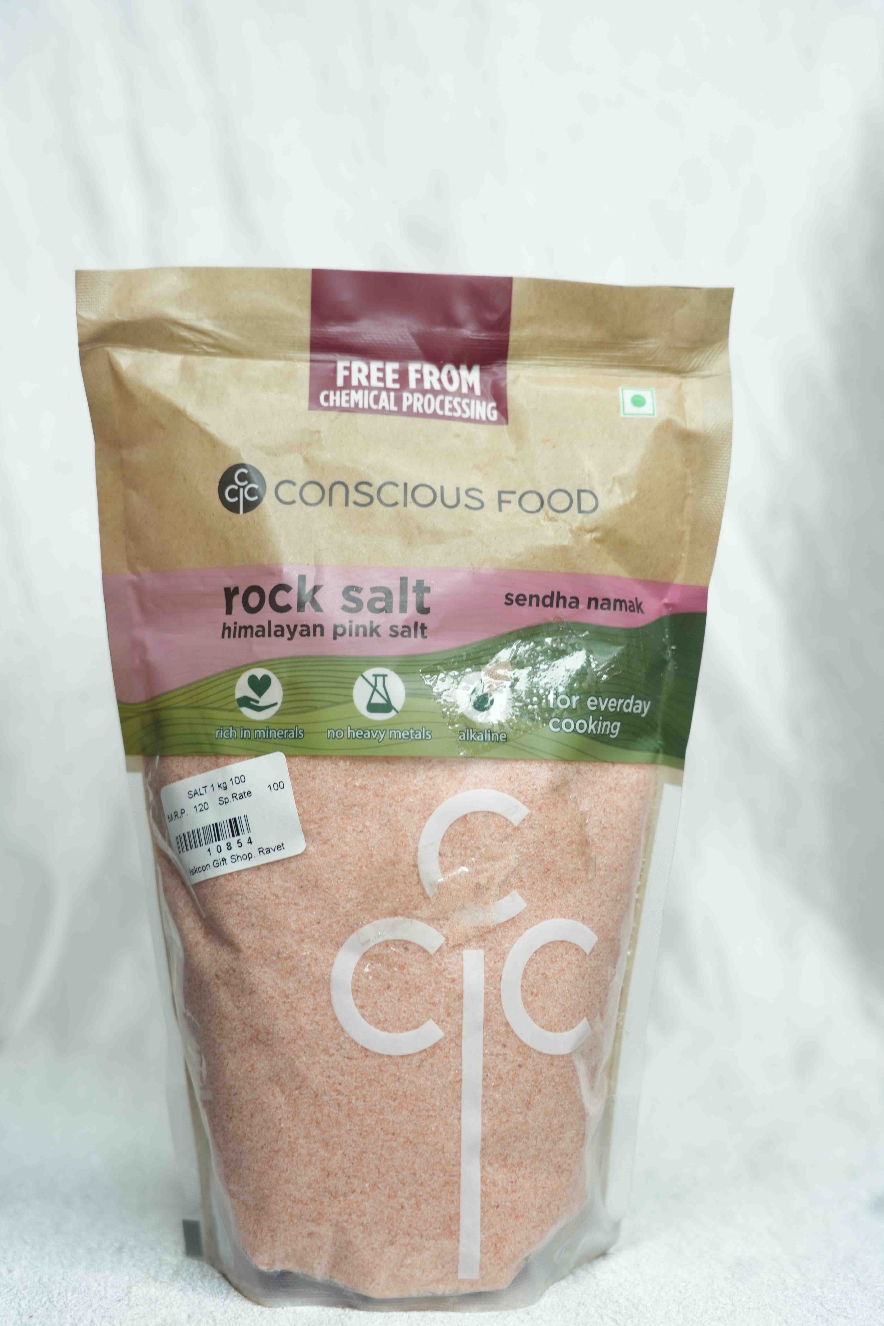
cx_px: 426
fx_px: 2357
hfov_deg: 21.2
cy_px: 711
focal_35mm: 64
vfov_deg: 31.4
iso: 250
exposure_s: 1/100
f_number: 4
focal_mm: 59
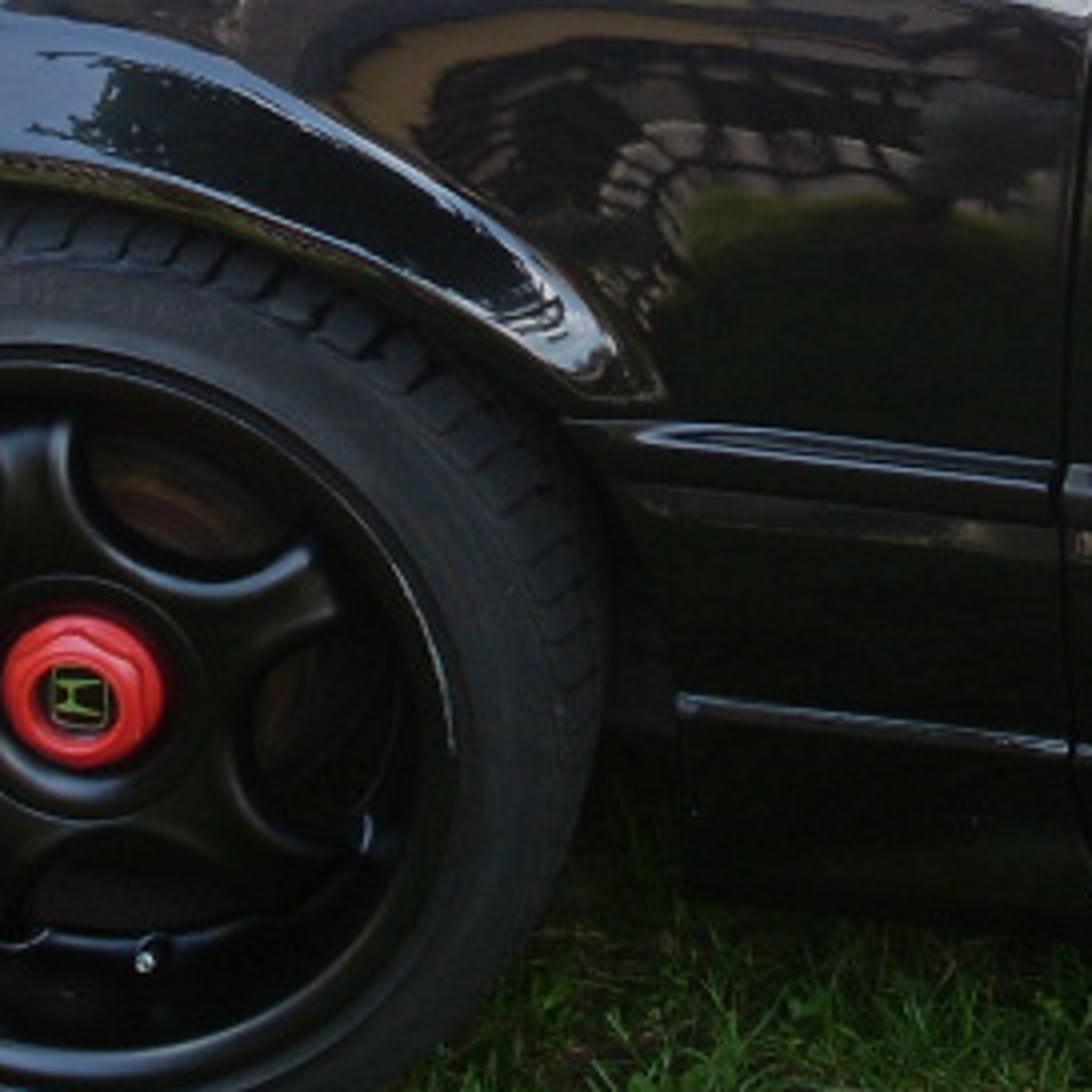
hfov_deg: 13.8
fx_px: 4497
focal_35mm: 126
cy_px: -176
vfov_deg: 13.5
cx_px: 860
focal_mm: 6.3
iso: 80
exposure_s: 1/180
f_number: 3
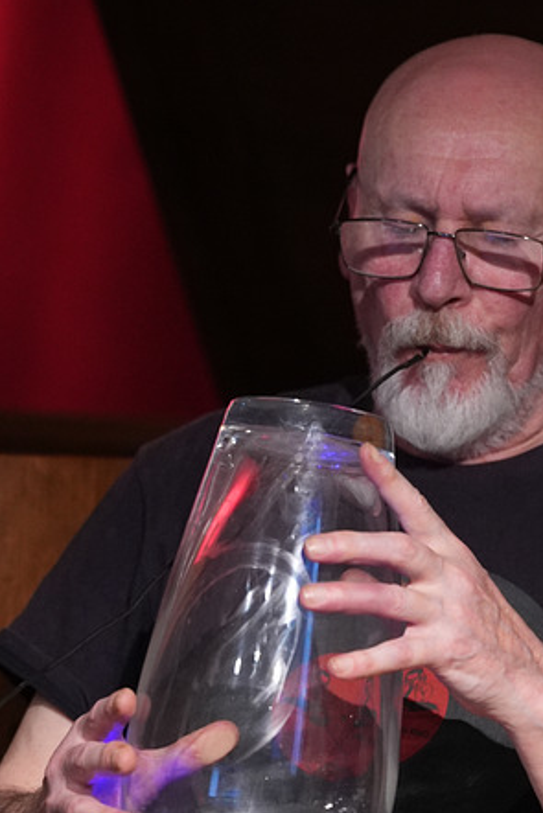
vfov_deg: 9.0
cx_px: 315
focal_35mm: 228
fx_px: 5154
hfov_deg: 6.0
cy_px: 535
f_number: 4
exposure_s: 1/50
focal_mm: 126
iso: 6400
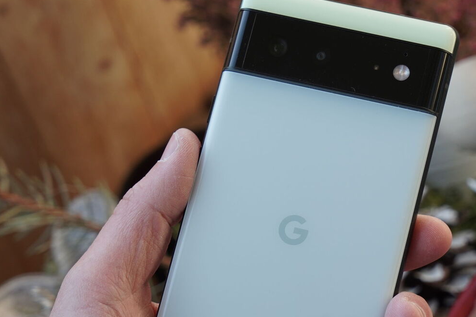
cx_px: 361
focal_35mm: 136
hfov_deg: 15.0
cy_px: 224
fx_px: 1798
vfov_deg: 10.1
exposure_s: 1/160
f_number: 6.3
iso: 800
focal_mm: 70
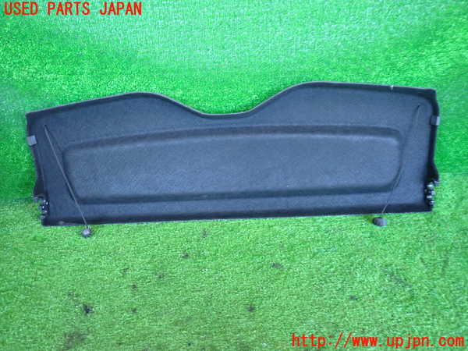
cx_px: 234
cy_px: 176
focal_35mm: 25
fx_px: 338
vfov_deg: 54.9
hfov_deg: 69.4
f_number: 2
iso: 320
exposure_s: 1/30
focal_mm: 4.5
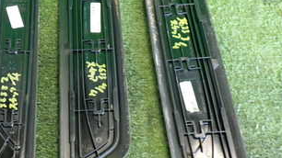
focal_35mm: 64
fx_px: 478
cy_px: 50
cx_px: 52
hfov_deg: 31.9
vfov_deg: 18.7
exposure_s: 1/30
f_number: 2.3
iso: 500
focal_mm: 5.4
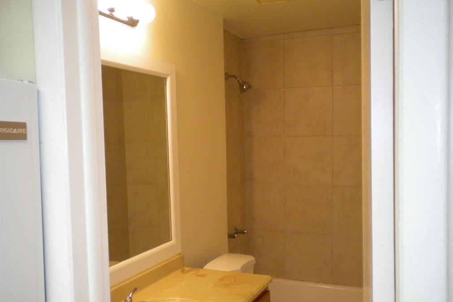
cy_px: 167
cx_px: 229
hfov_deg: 51.9
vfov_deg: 35.9
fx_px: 466
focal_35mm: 37
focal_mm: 6.3
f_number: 3.1
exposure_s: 1/60
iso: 364
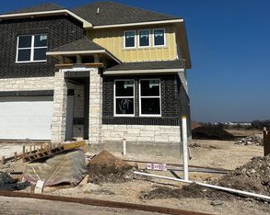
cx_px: 108
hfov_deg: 45.6
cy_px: 50
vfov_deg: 36.3
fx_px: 319
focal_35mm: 40
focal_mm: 6.86
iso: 80
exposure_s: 1/10753
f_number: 1.78
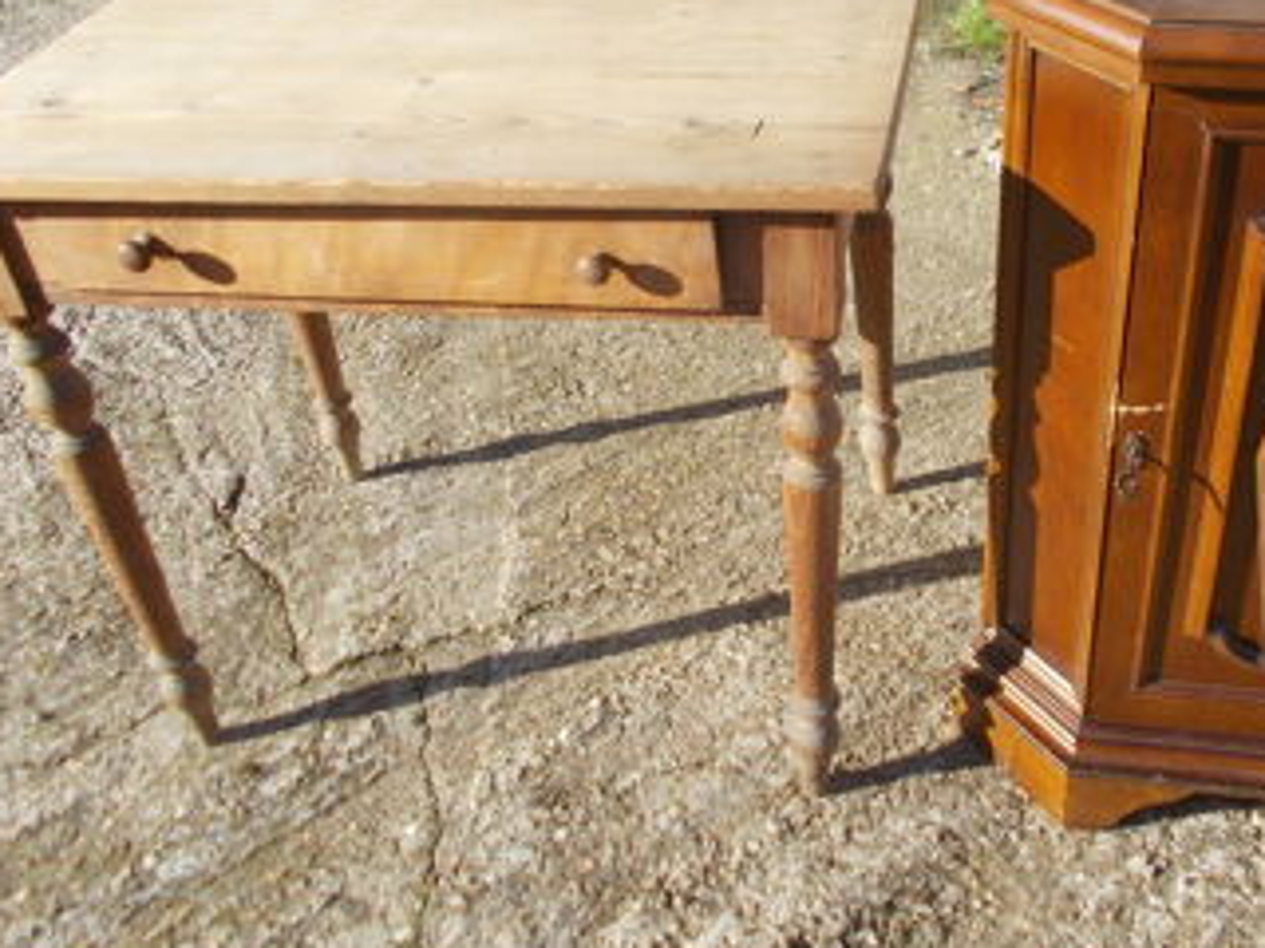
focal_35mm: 39
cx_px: 846
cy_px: 320
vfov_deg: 36.5
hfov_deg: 47.1
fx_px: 1425
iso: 80
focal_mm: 4.6
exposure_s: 1/80
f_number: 8
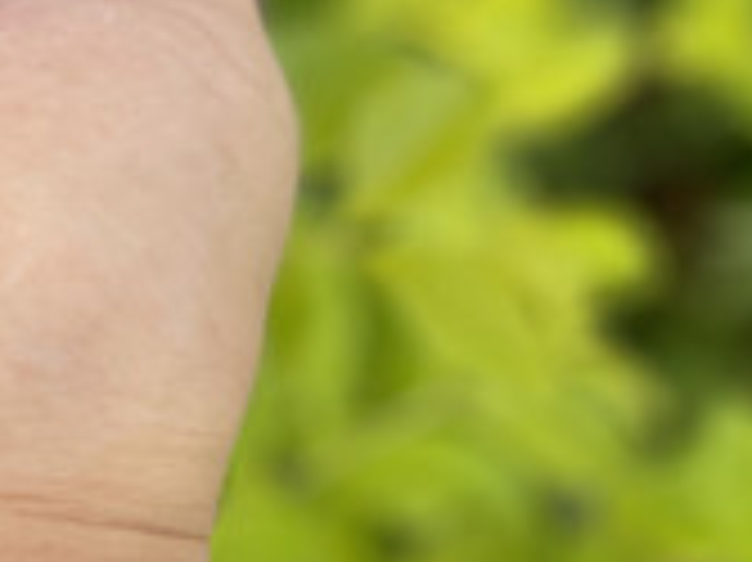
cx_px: -644
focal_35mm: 115
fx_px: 2496
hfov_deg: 14.7
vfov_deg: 11.4
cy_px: -627
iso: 32
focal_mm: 4.2
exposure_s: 1/456
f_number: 1.6
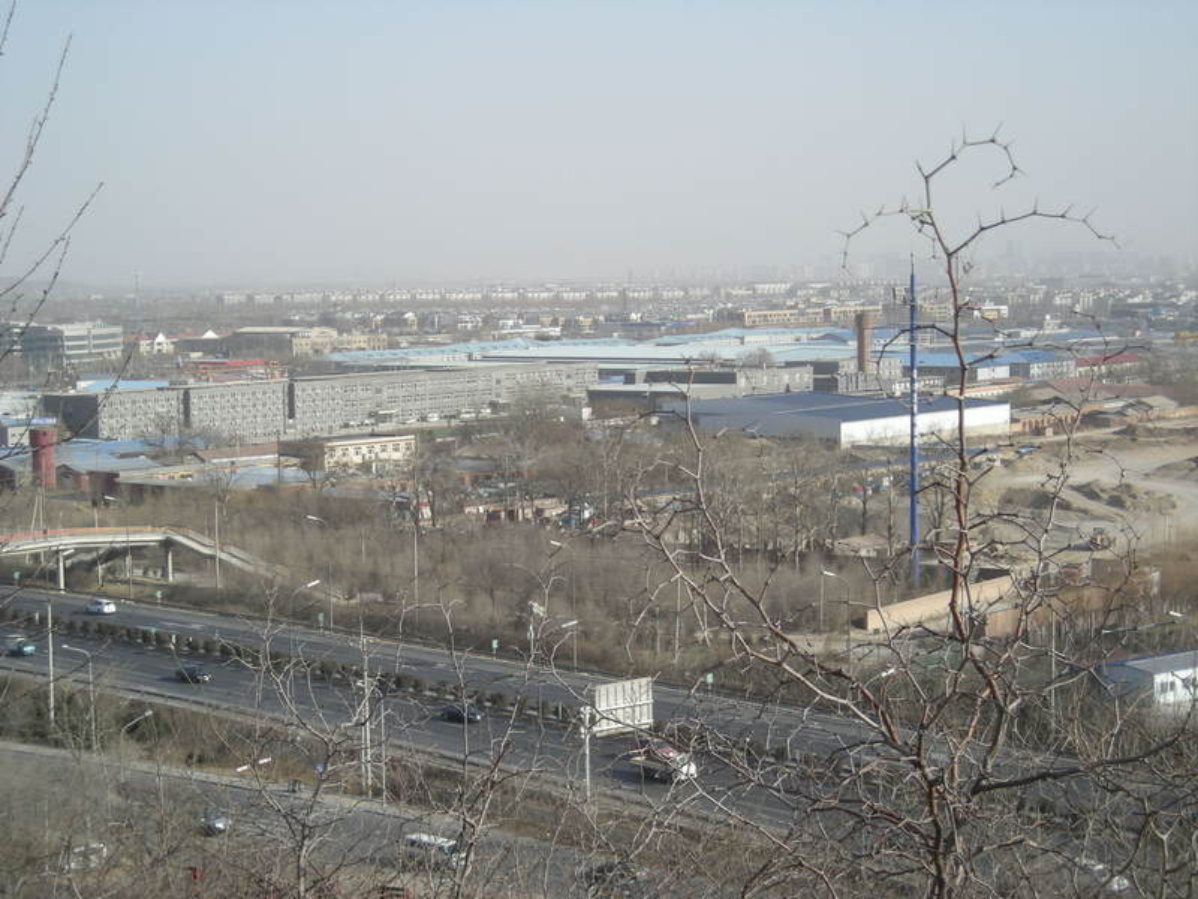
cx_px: 599
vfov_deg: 19.4
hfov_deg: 25.7
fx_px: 2630
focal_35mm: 76
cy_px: 450
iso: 50
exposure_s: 1/417
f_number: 3.9
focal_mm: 12.3
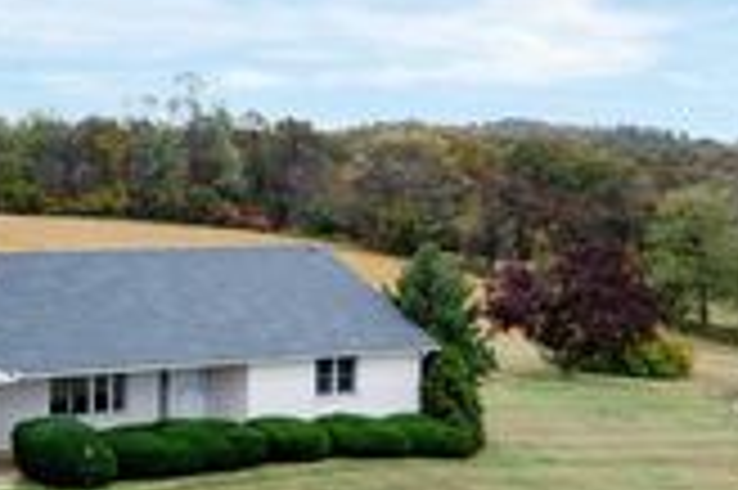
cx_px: 90
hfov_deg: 25.9
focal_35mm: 76
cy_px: 160
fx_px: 1556
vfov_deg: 17.9
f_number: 7.1
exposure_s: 1/100
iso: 100
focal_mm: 12.29
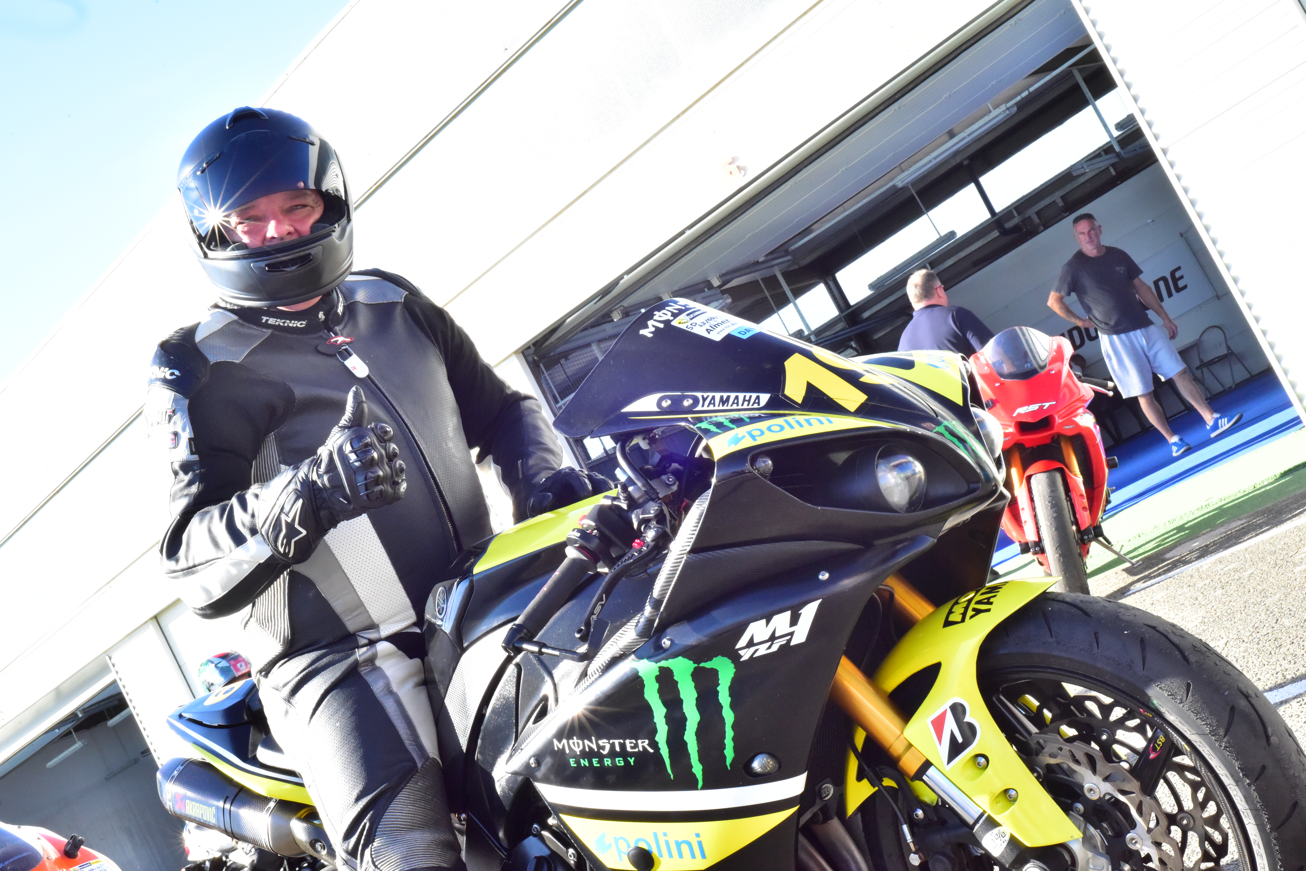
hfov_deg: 39.6
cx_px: 653
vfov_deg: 27.0
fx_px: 1814
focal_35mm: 50
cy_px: 436
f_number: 22
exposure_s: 1/200
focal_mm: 50
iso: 5000
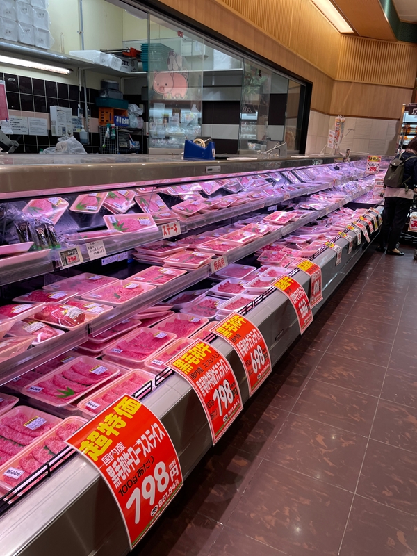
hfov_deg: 53.1
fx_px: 418
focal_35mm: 26
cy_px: 278
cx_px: 208
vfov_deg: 67.3
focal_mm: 4.2
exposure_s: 1/120
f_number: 1.6
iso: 40
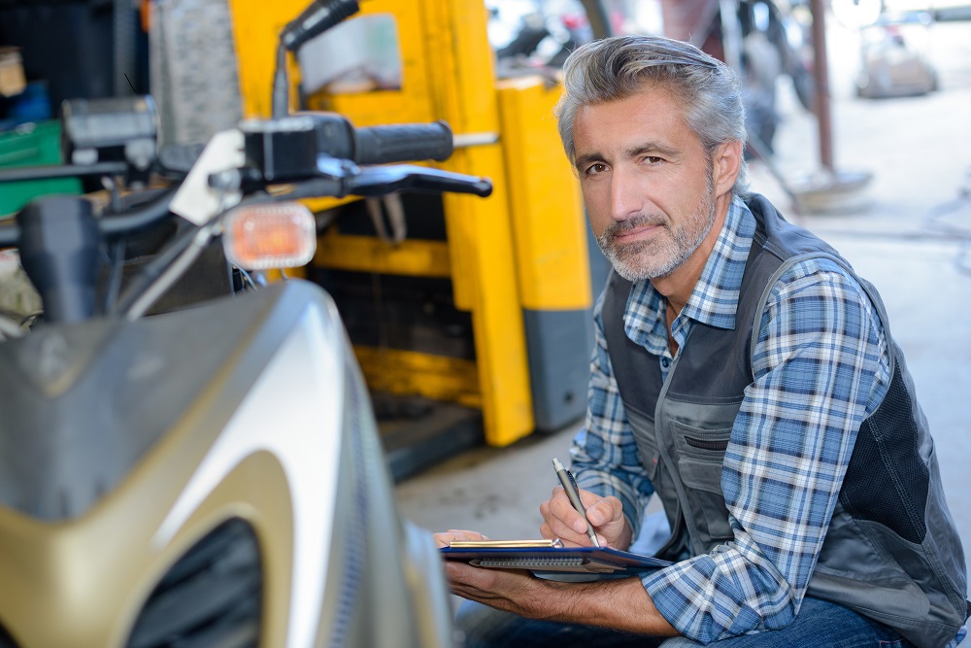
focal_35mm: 50
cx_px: 486
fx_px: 1349
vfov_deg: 27.0
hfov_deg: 39.6
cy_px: 324
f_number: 2.8
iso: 320
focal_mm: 50
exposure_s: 1/100
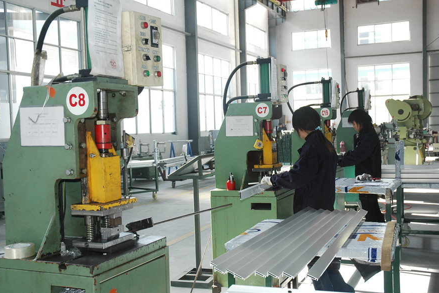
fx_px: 543
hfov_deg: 44.0
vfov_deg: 30.2
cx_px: 222
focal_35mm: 45
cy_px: 146
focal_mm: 29
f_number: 6.3
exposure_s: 1/30
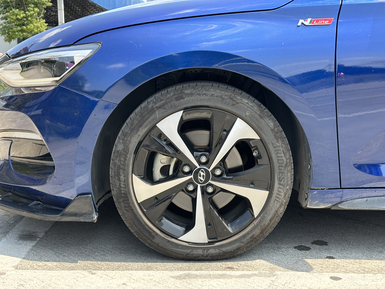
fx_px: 534
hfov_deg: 39.7
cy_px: 144
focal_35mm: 48
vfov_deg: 30.3
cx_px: 192
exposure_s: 1/773
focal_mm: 6.86
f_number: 1.78
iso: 64
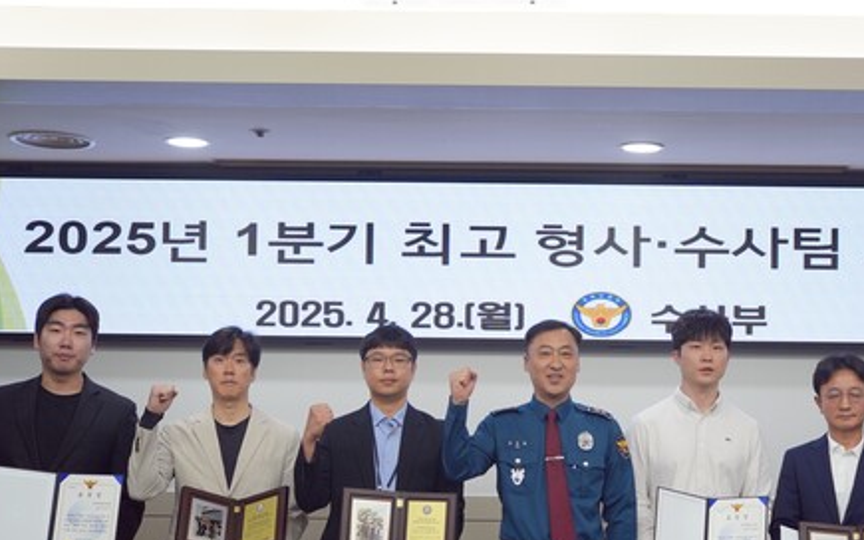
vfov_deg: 24.7
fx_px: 1225
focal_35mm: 52
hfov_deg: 38.6
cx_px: 542
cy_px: 377
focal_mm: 37
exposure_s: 1/160
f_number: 4.5
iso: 800
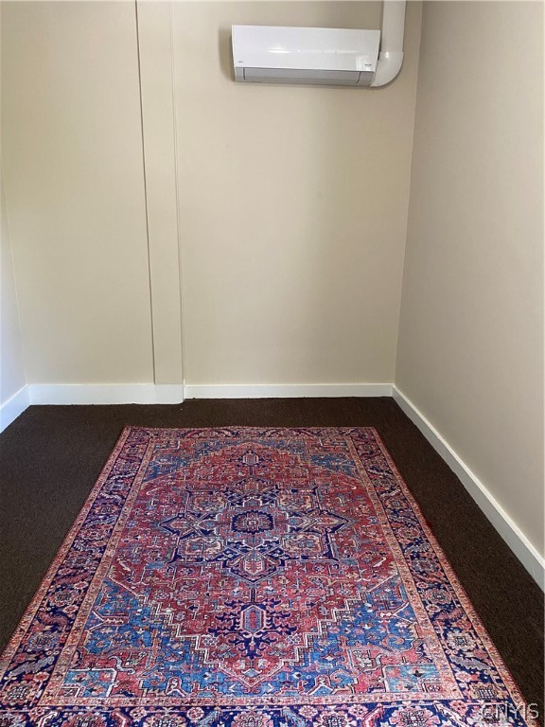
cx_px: 272
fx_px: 546
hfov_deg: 53.1
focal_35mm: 26
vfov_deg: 67.3
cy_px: 364
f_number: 1.8
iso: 200
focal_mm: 4.25
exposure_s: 1/60
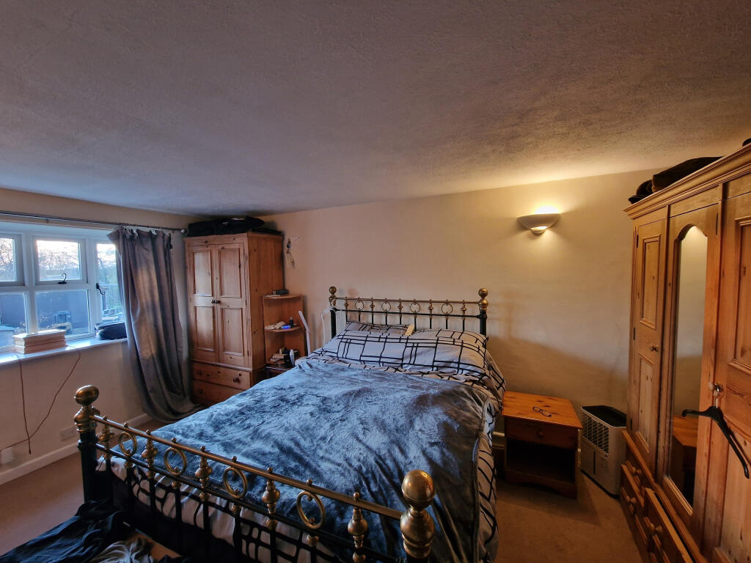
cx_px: 376
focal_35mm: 13
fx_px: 282
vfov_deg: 89.9
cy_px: 282
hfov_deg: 106.2
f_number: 2.2
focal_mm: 2.2
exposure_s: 1/33
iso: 500
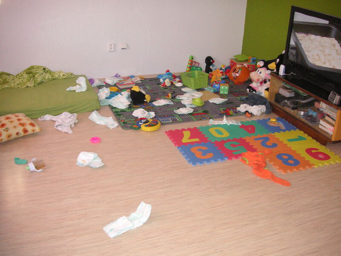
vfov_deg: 38.7
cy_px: 128
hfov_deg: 50.1
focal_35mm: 37
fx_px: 364
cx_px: 170
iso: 160
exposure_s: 1/45
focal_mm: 6.1
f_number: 2.8
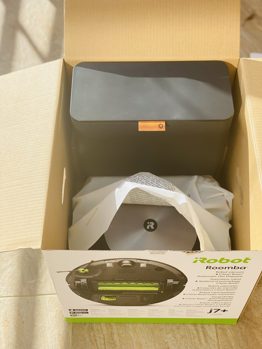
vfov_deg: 36.8
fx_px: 525
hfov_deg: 28.0
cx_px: 131
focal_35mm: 52
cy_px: 174
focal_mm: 6
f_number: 2
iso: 20
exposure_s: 1/592
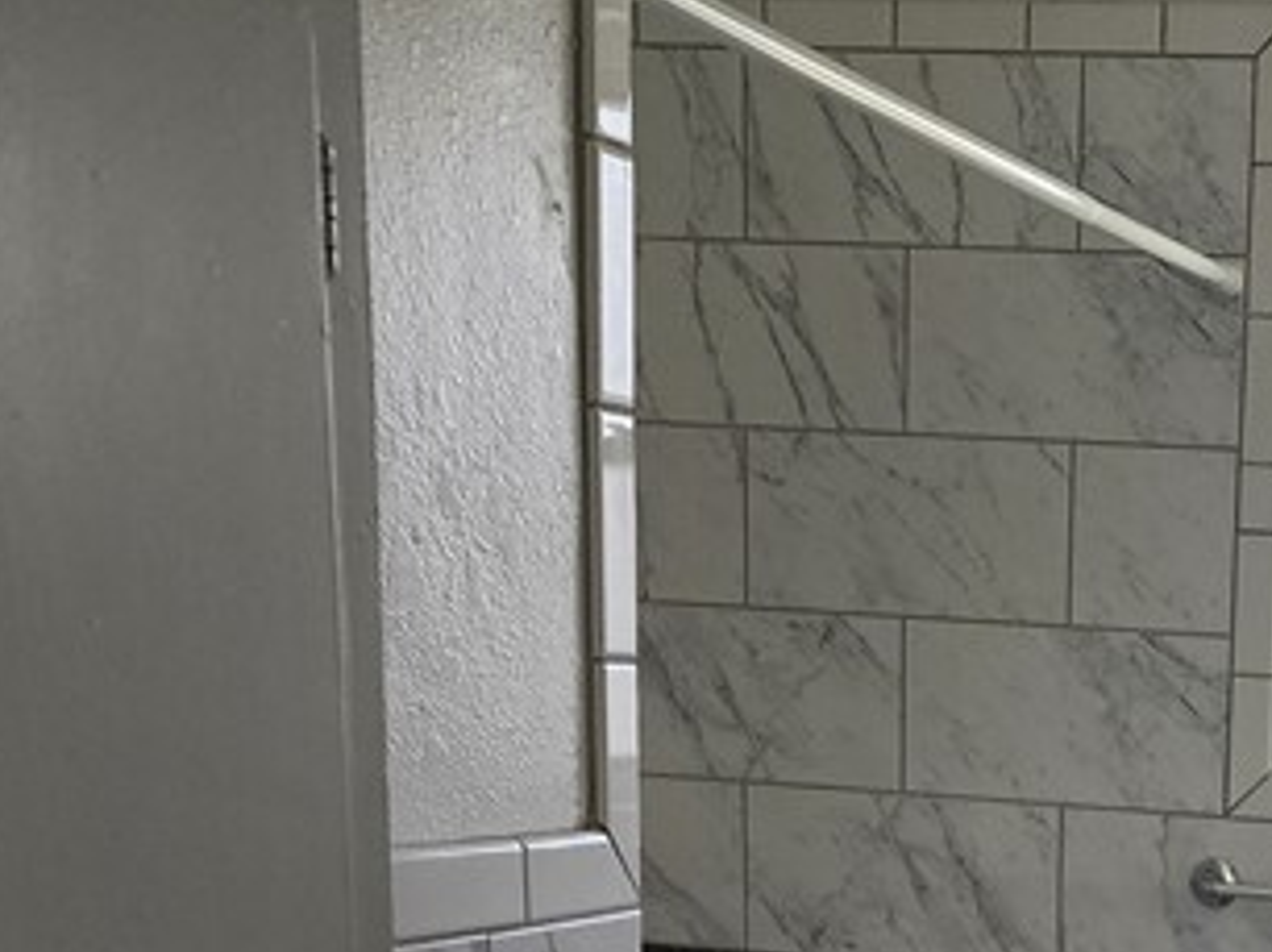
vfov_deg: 17.3
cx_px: 1434
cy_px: 1418
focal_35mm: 77
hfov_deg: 23.6
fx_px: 2827
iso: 160
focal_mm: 6.4
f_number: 1.8
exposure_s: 1/120
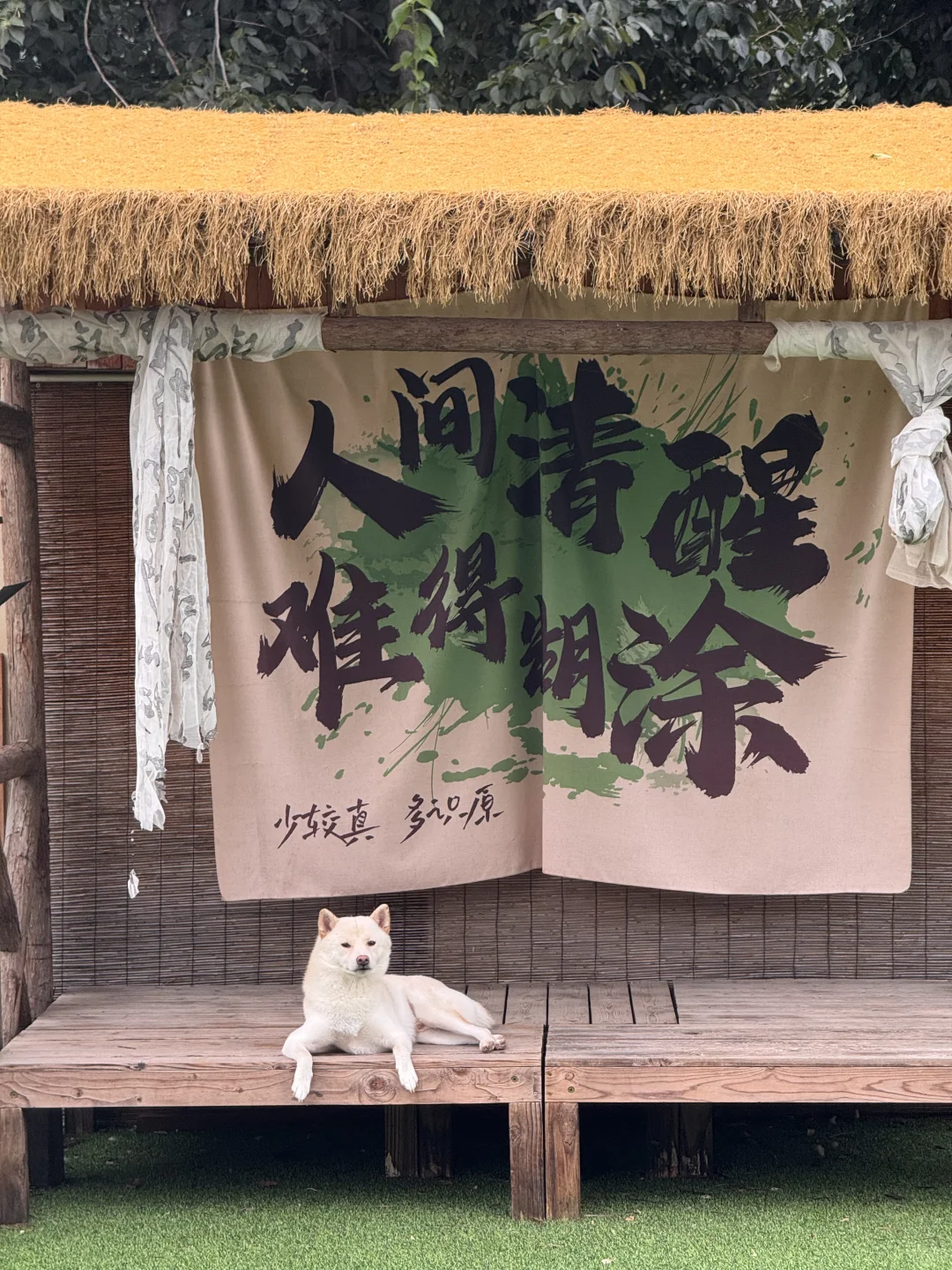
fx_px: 4400
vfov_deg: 16.4
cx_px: 476
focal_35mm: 120
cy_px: 635
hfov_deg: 12.3
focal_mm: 15.66
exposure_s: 1/99
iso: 100
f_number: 2.8
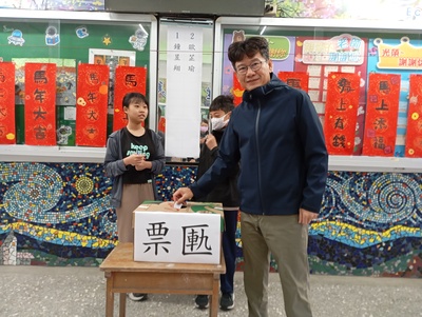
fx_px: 342
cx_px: 211
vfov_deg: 49.8
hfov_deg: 63.4
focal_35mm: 28
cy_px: 158
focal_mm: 4.27
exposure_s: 1/30
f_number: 1.8
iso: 1181
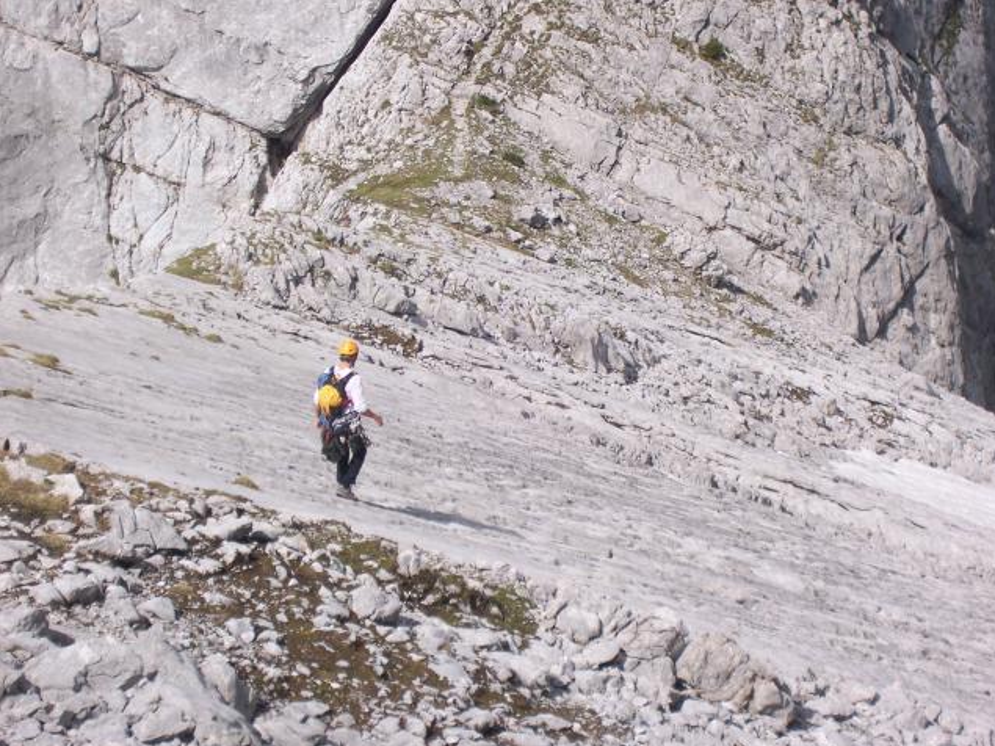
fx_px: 3132
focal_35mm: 109
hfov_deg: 18.0
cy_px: 375
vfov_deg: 13.6
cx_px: 500
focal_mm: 18.1
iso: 80
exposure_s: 1/800
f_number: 4.8
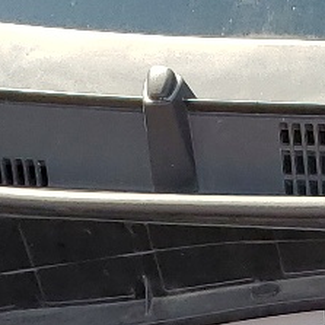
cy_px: 574
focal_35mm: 165
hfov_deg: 9.9
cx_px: 624
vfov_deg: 10.0
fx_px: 1753
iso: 50
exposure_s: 1/909
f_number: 1.5
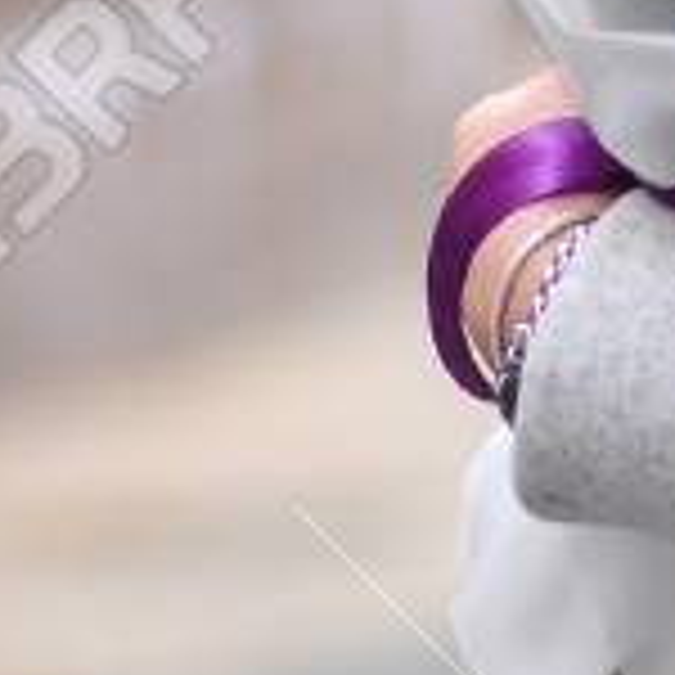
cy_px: -657
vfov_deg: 1.9
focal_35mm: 941
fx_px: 20753
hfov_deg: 1.9
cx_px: 1460
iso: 200
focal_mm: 85
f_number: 2.5
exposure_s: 1/500
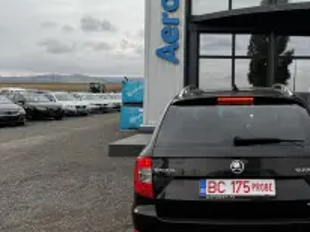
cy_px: 95
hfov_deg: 43.9
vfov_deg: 34.2
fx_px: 376
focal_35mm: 42
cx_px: 218
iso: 80
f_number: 1.78
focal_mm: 6.76
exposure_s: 1/1425
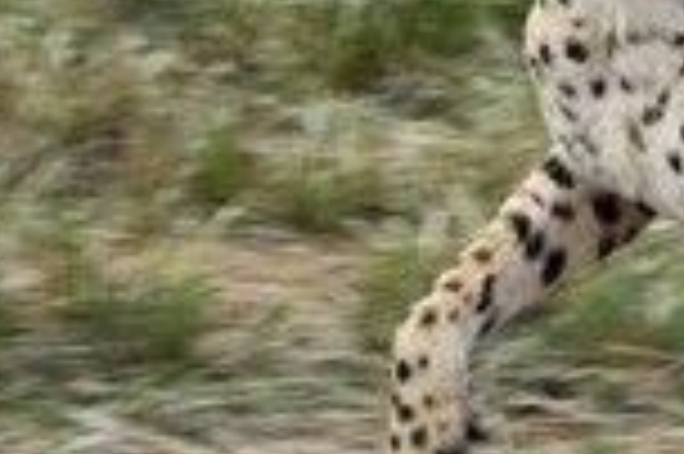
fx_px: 8408
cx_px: 914
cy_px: 211
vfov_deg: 3.1
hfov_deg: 4.6
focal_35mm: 443
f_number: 14
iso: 800
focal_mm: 160
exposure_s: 1/400
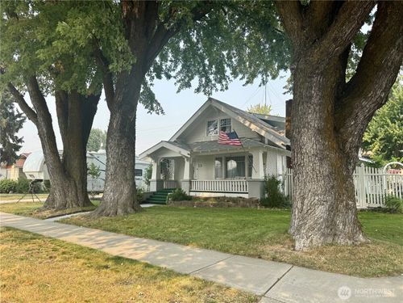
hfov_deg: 71.6
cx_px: 202
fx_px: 279
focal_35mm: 24
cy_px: 152
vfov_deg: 56.8
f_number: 1.78
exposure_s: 1/1869
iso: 80
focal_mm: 6.76
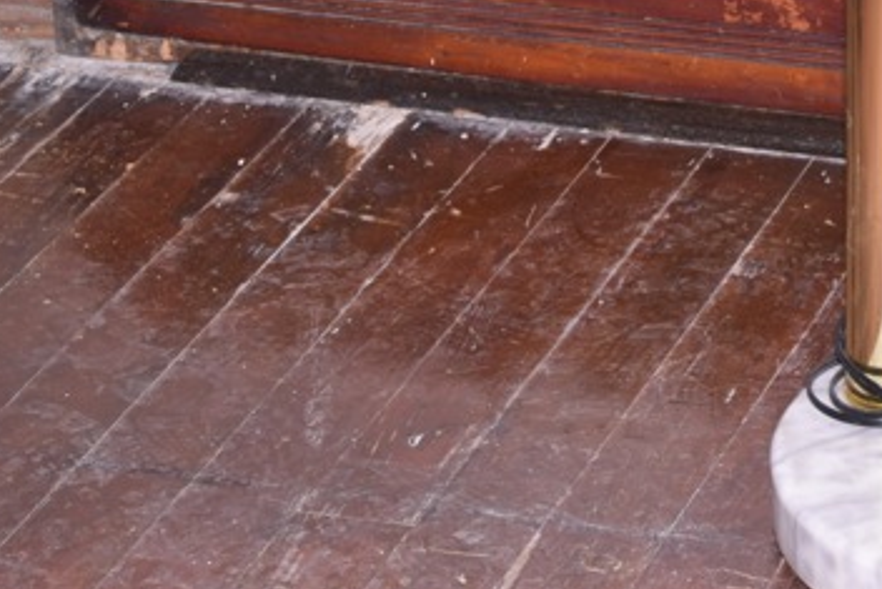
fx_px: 4387
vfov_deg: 7.6
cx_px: 1235
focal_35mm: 179
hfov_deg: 11.1
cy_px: -139
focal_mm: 42
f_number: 6.3
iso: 200
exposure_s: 1/125
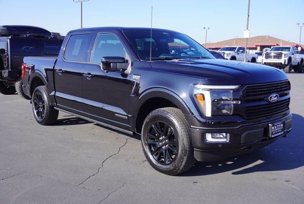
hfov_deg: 51.2
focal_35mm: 38
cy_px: 102
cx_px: 152
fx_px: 317
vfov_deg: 35.6
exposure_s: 1/100
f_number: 8
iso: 100
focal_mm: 25
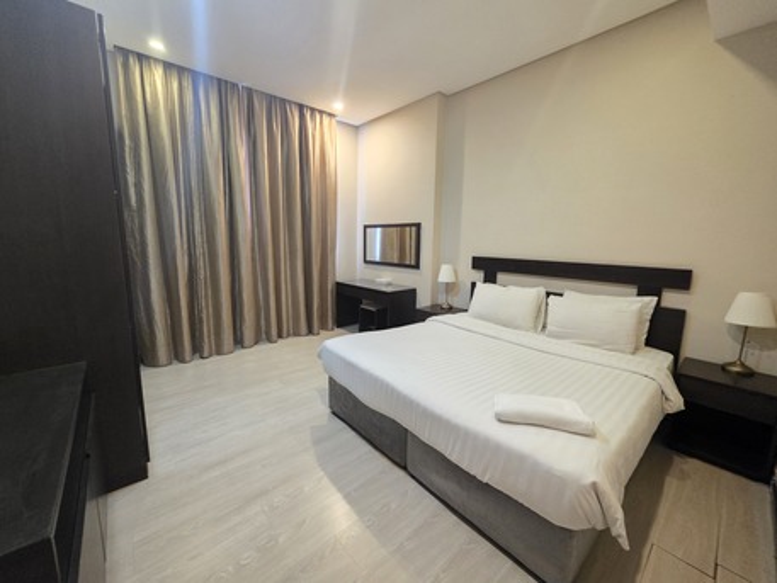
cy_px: 292
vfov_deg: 89.9
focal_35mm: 13
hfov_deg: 106.2
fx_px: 292
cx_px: 388
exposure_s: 1/40
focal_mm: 2.2
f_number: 1.9
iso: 1000
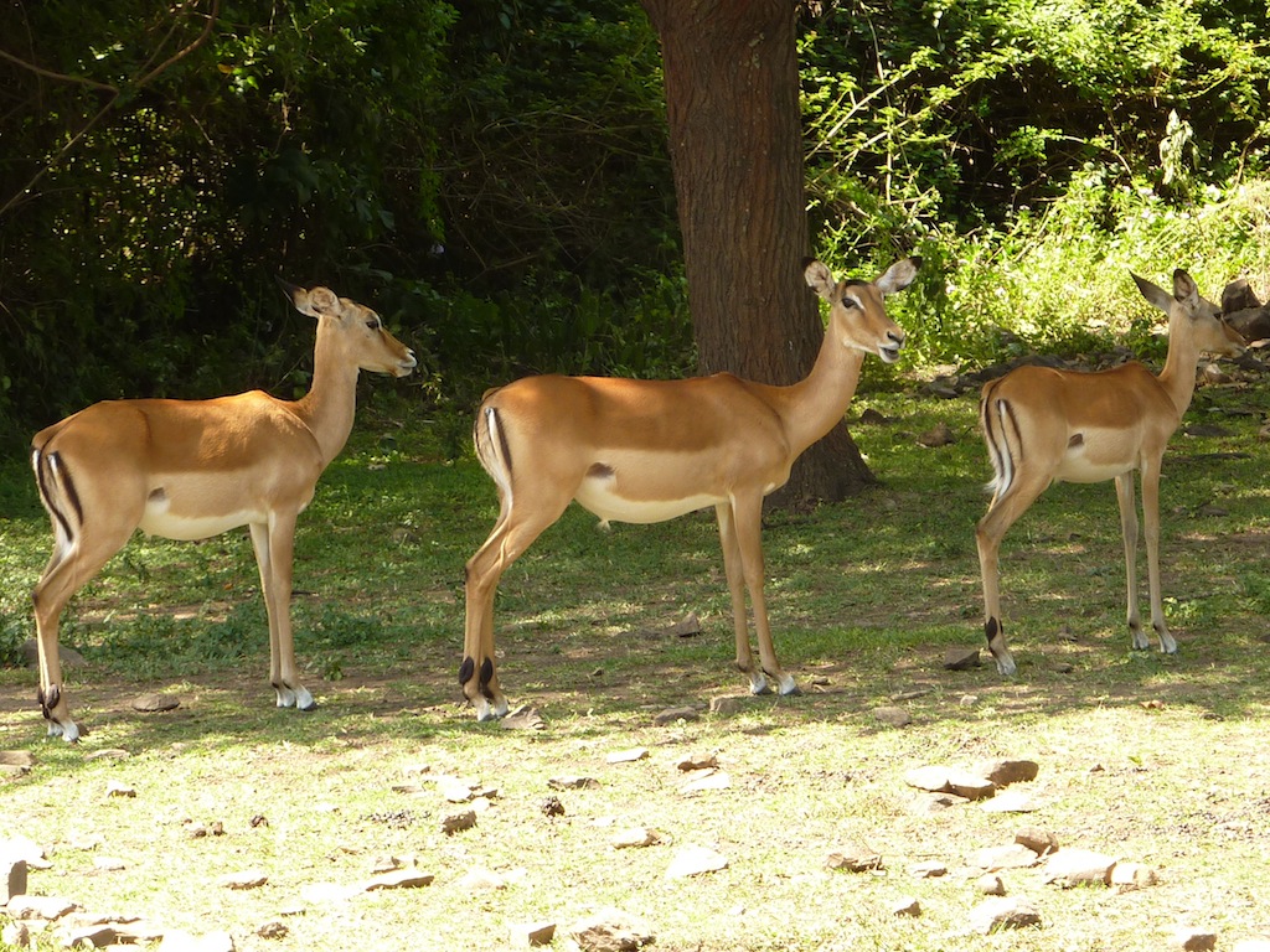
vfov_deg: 8.7
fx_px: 6274
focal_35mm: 171
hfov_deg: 11.6
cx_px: 635
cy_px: 476
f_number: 4.4
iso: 80
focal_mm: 19.5
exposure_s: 1/60
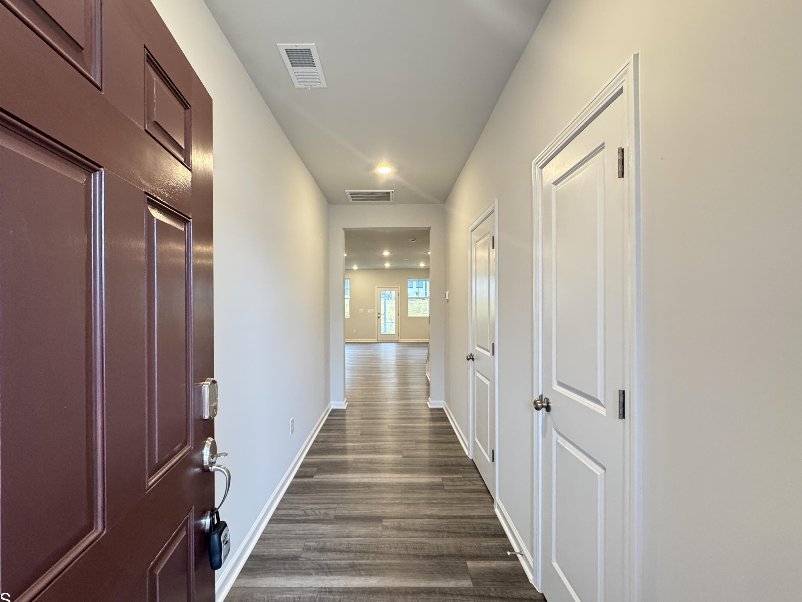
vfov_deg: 81.7
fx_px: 348
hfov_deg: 98.1
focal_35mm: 15
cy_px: 307
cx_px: 390
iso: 320
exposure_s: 1/60
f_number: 2.2
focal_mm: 2.22
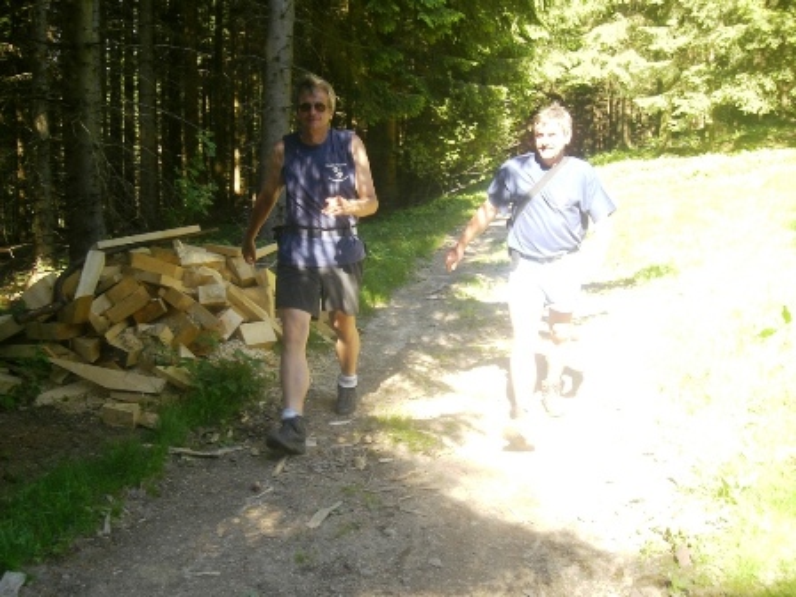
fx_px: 874
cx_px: 398
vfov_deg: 37.7
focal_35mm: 38
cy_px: 298
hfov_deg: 49.0
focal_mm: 6.3
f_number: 3.1
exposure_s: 1/80
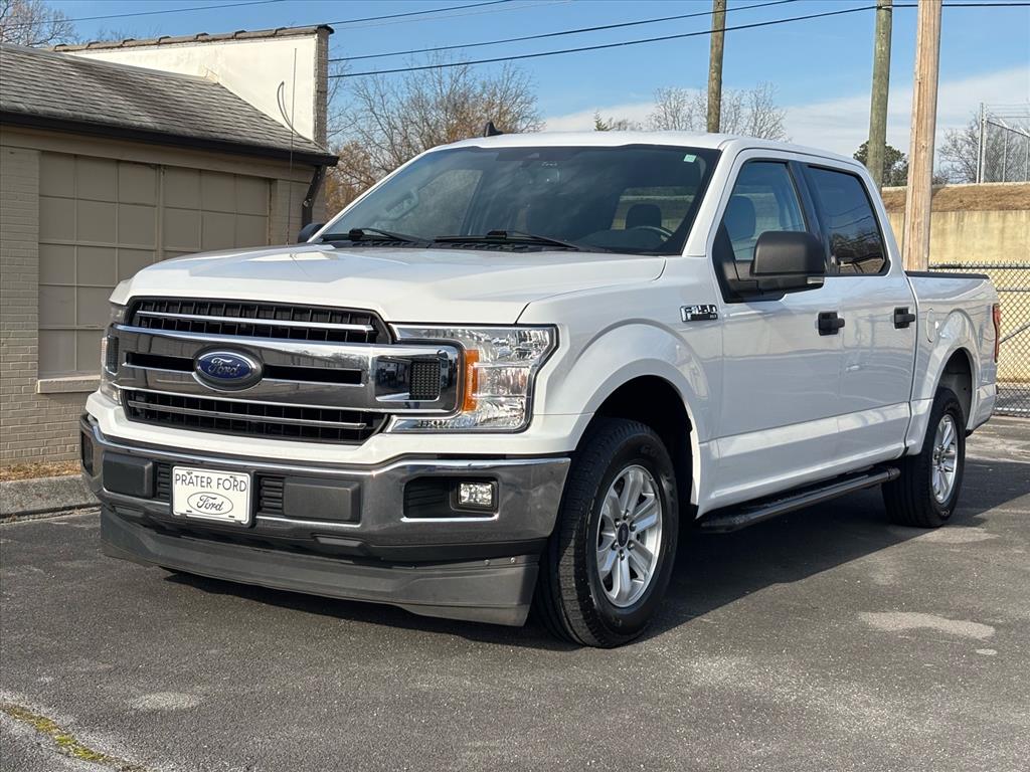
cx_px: 515
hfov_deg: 36.8
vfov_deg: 28.0
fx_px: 1547
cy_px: 386
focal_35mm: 52
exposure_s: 1/2062
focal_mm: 5.96
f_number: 1.6
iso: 32
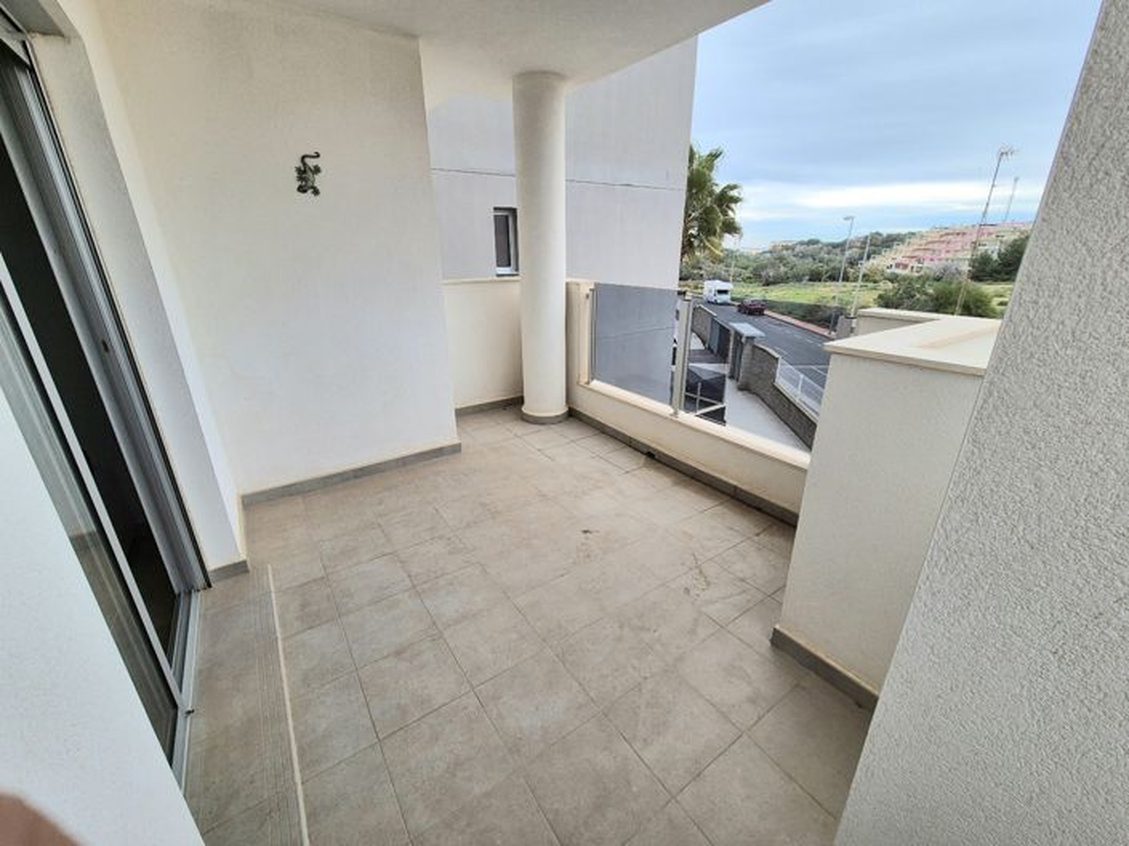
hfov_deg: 106.2
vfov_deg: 89.9
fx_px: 424
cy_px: 423
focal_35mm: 13
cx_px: 564
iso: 50
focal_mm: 2.2
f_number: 2.2
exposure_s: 1/400
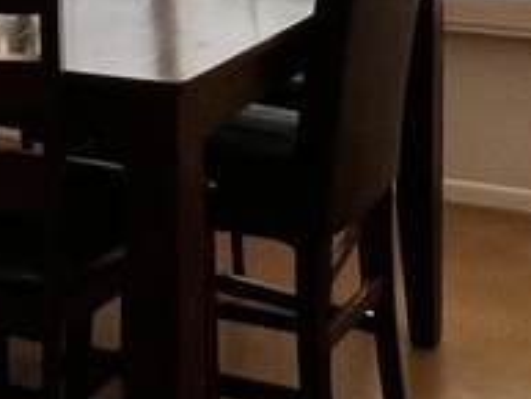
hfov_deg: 22.7
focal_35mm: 86
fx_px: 1320
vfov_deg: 15.6
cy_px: -231
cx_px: 220
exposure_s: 1/120
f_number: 1.8
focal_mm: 1.57
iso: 64
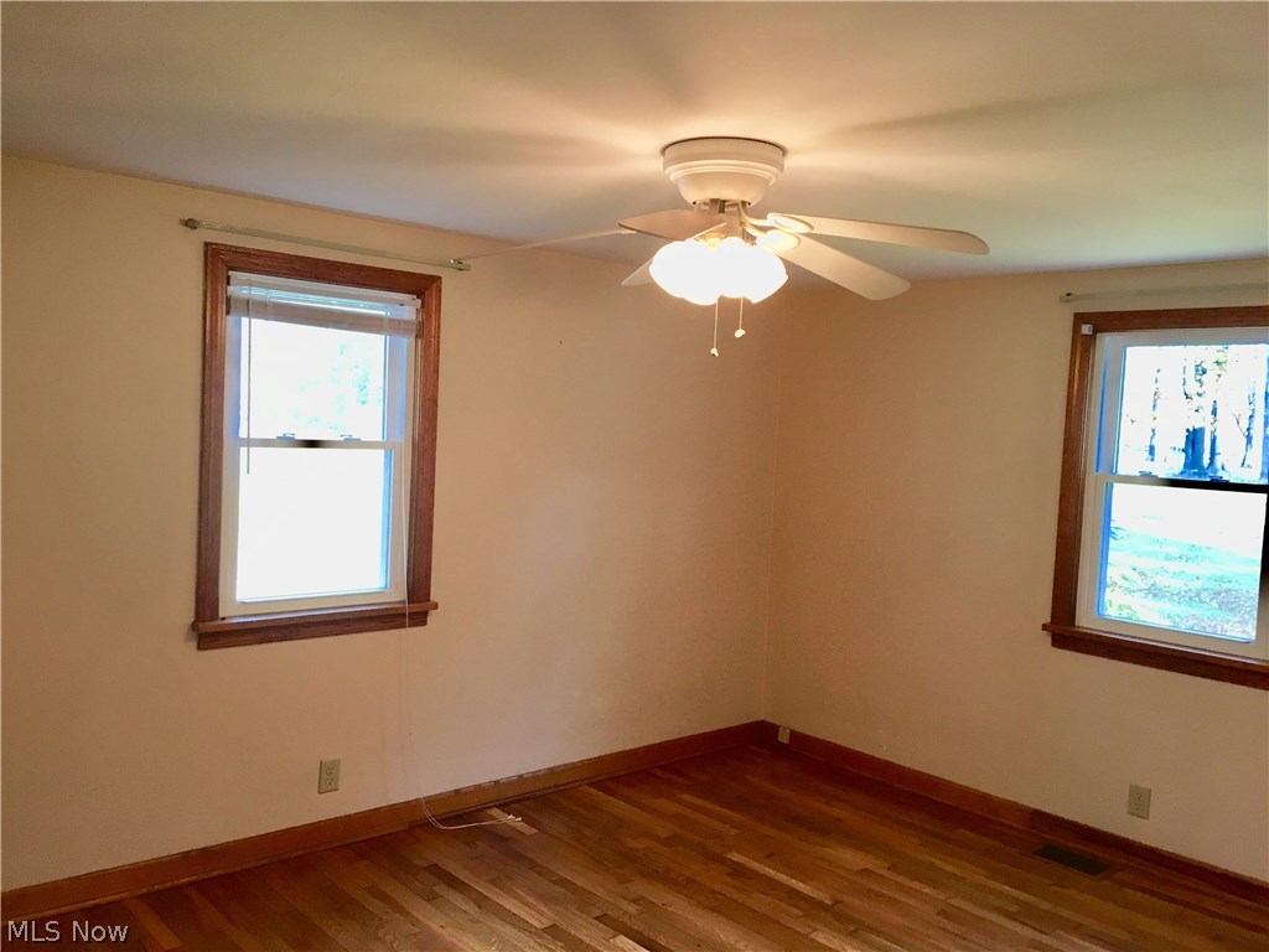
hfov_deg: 61.7
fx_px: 1063
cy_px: 476
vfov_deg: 48.2
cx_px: 634
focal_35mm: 29
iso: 40
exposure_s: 1/30
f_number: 2.2
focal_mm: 4.15
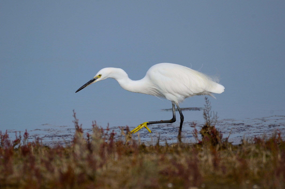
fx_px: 7110
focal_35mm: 900
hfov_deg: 2.3
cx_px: 142
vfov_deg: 1.5
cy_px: 94
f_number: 8
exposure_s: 1/1600
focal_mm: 600
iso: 400
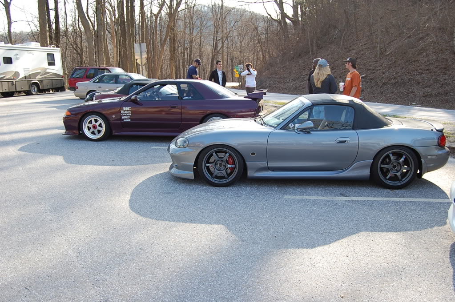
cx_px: 228
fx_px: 436
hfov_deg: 55.2
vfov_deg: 38.3
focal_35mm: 34
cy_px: 151
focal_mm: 23
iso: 200
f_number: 5.6
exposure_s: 1/125
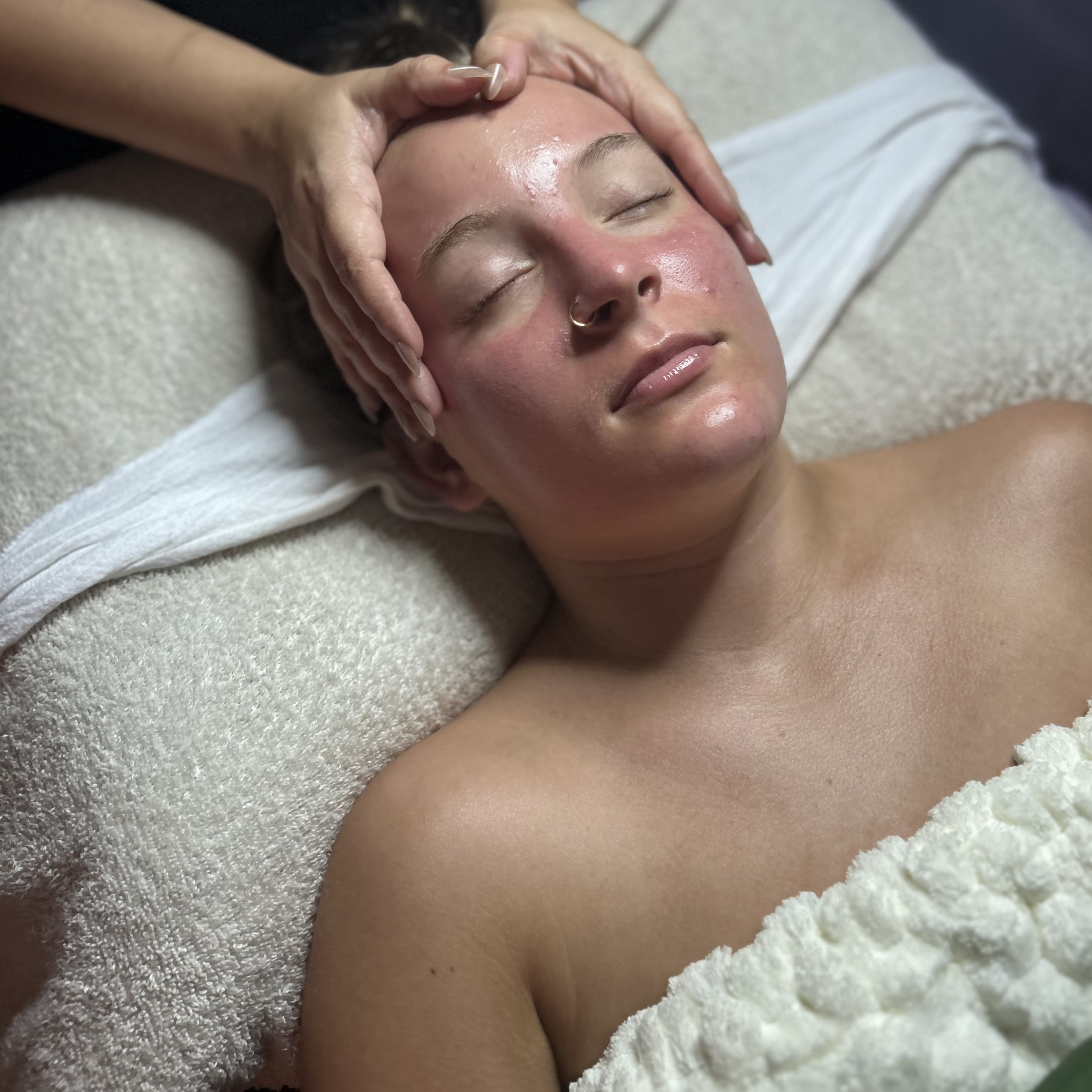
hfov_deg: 52.5
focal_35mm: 31
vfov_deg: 51.6
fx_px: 1106
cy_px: 369
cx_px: 548
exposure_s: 1/60
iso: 160
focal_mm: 5.7
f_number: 1.5
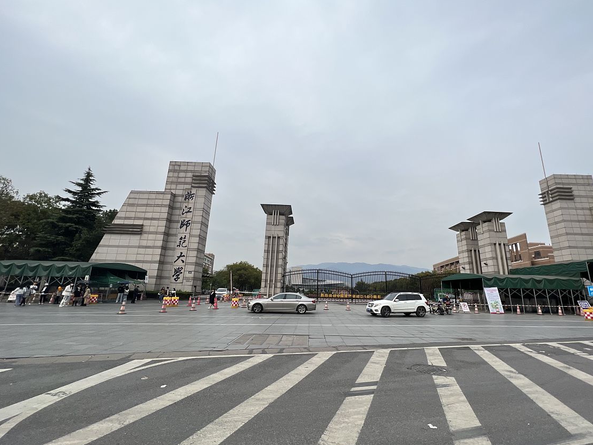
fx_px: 240
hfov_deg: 101.9
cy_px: 229
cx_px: 316
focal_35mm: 14
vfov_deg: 85.7
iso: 32
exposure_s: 1/1206
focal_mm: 1.57
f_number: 1.8
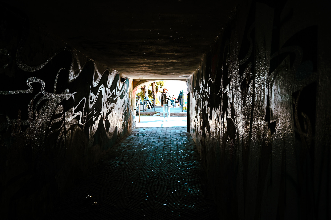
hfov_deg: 58.0
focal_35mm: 32
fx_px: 299
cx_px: 166
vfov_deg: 40.5
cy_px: 110
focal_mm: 32.5
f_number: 4.8
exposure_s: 1/80
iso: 200
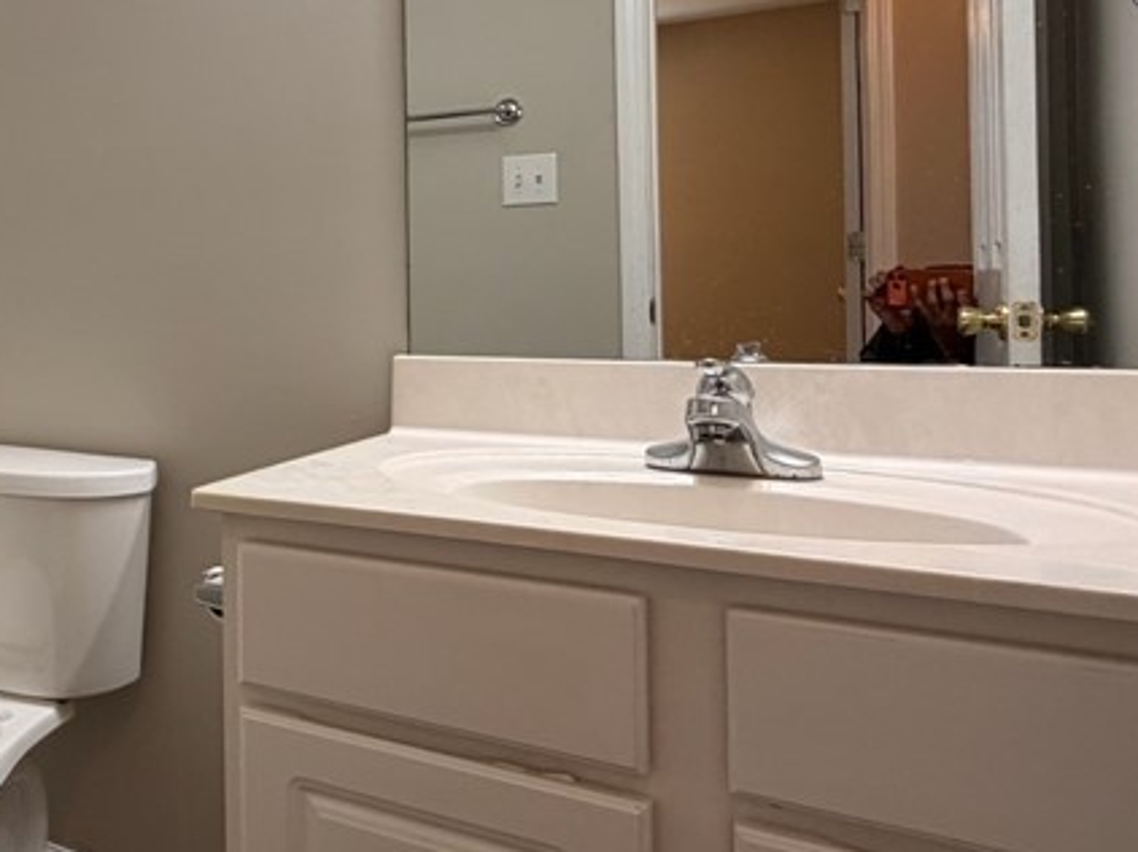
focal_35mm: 34
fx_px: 1117
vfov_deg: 41.3
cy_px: 297
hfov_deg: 45.7
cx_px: 5
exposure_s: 1/120
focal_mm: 2.22
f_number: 2.2
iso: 200
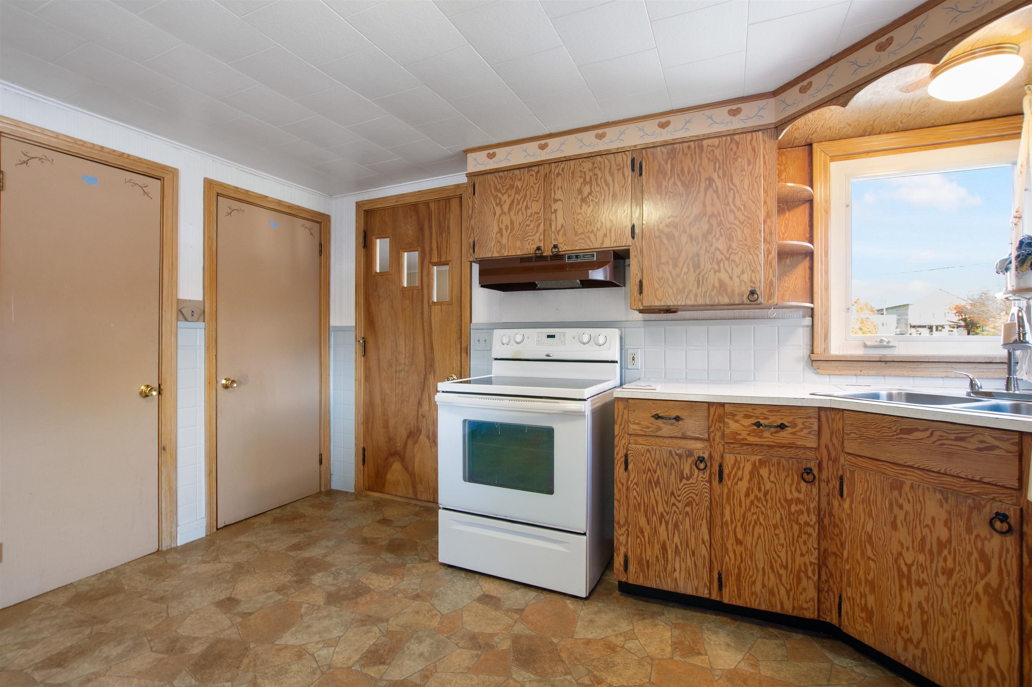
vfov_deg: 77.3
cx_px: 516
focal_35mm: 15
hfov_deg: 100.4
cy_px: 344
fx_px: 430
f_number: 8
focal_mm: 10
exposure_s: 1/2.5
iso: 64
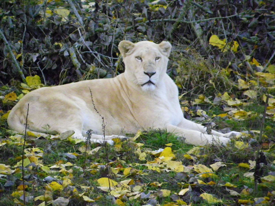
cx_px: 138
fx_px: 3519
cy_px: 103
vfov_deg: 3.4
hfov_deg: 4.5
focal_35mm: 443
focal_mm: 78.8
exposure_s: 1/640
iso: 1000
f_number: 5
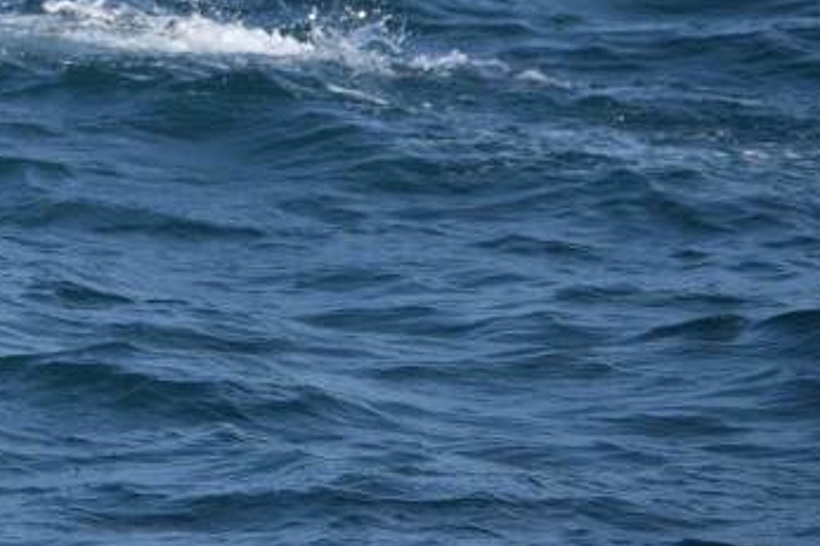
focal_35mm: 677
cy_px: -269
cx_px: -310
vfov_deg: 2.0
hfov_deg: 3.0
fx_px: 15402
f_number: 5.6
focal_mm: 145
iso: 200
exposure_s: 1/1600
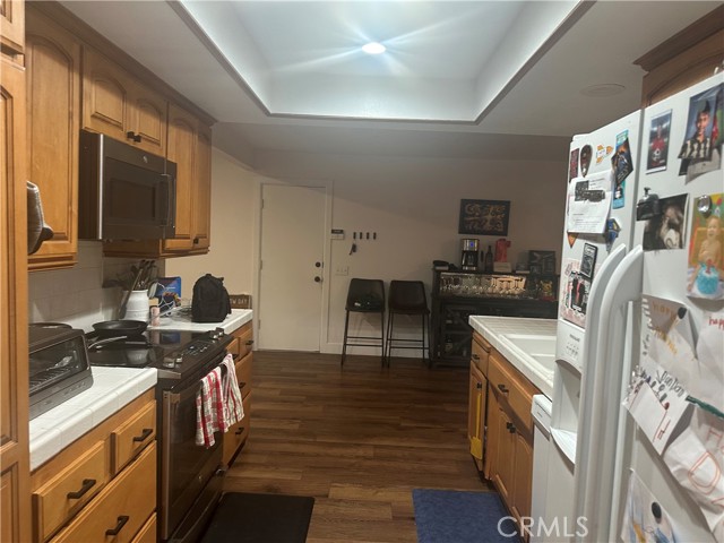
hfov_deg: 71.6
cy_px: 272
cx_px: 362
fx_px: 502
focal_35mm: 24
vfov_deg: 56.8
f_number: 1.78
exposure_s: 1/60
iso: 250
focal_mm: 6.86
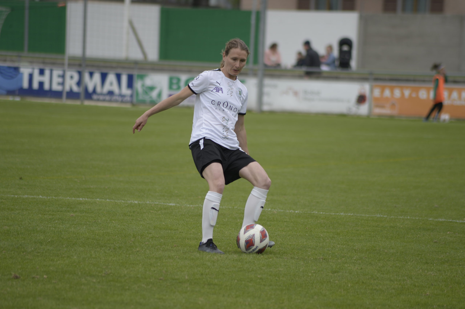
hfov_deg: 6.9
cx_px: 232
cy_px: 154
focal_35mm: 300
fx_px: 3871
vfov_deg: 4.6
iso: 220
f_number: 5.6
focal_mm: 300
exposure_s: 1/500
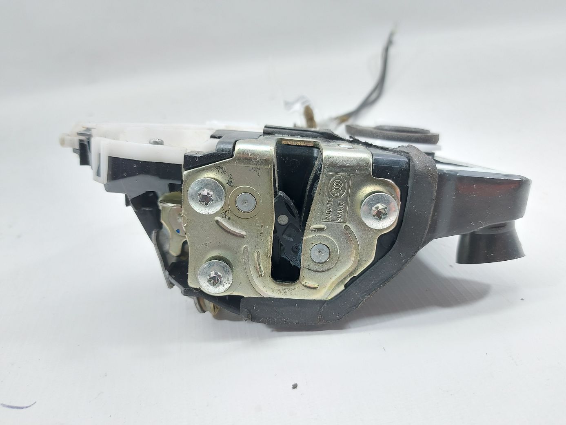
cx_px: 283
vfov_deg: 56.8
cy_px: 212
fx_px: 392
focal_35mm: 24
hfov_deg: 71.6
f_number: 1.8
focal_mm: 5.23
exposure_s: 1/50
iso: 125
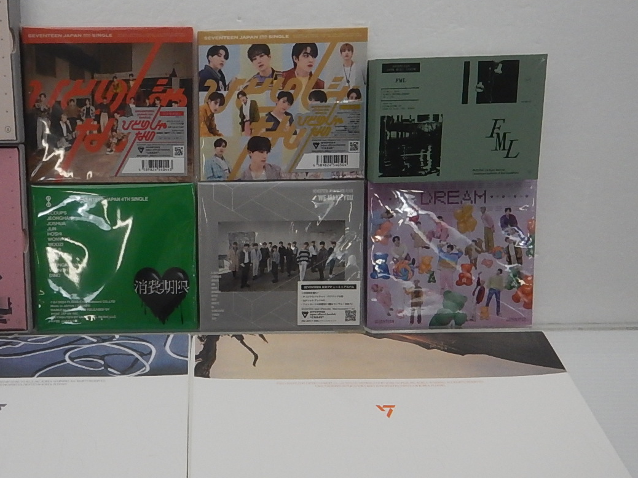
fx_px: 682
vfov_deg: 38.6
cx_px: 196
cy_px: 252
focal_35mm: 37
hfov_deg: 49.0
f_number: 2.8
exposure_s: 1/250
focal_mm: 4.3
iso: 400
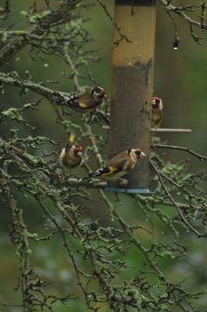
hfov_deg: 2.6
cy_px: 141
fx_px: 4537
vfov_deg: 3.9
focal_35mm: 524
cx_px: 116
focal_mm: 300
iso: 640
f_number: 5.6
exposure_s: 1/100
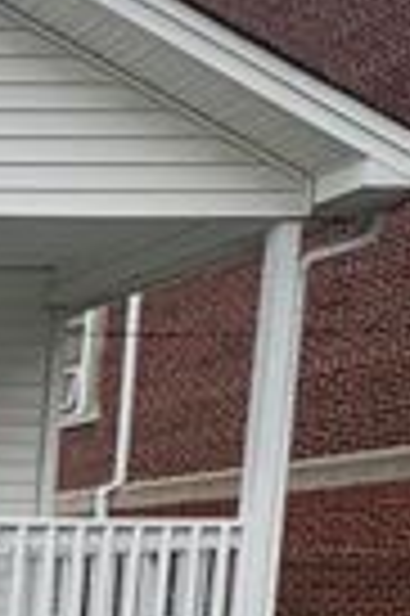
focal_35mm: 71
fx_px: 1216
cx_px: -676
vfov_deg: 25.7
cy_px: 726
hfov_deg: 12.7
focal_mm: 2.22
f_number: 2.2
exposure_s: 1/1299
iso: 50
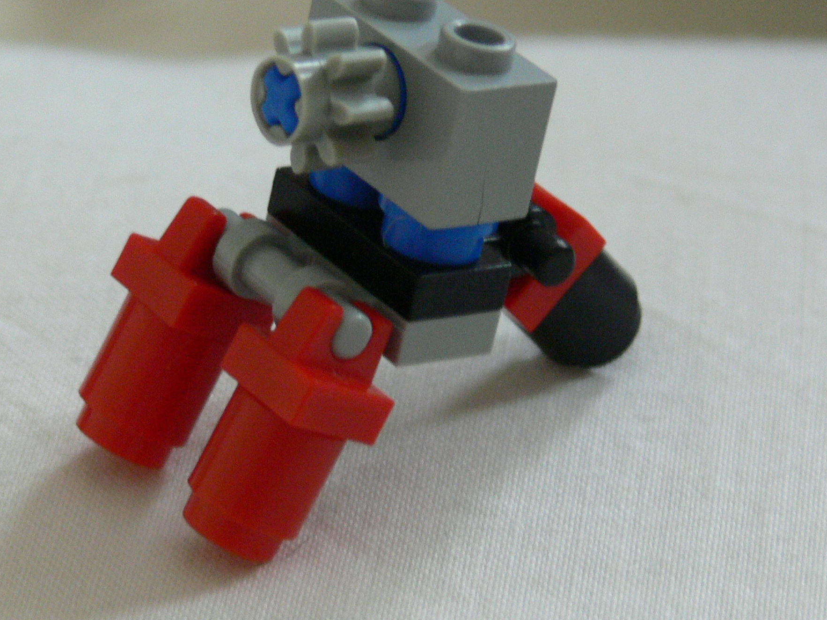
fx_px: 4873
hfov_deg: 9.7
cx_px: 390
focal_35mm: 204
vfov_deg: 7.3
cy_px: 281
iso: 200
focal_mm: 23.4
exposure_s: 1/15
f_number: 3.6
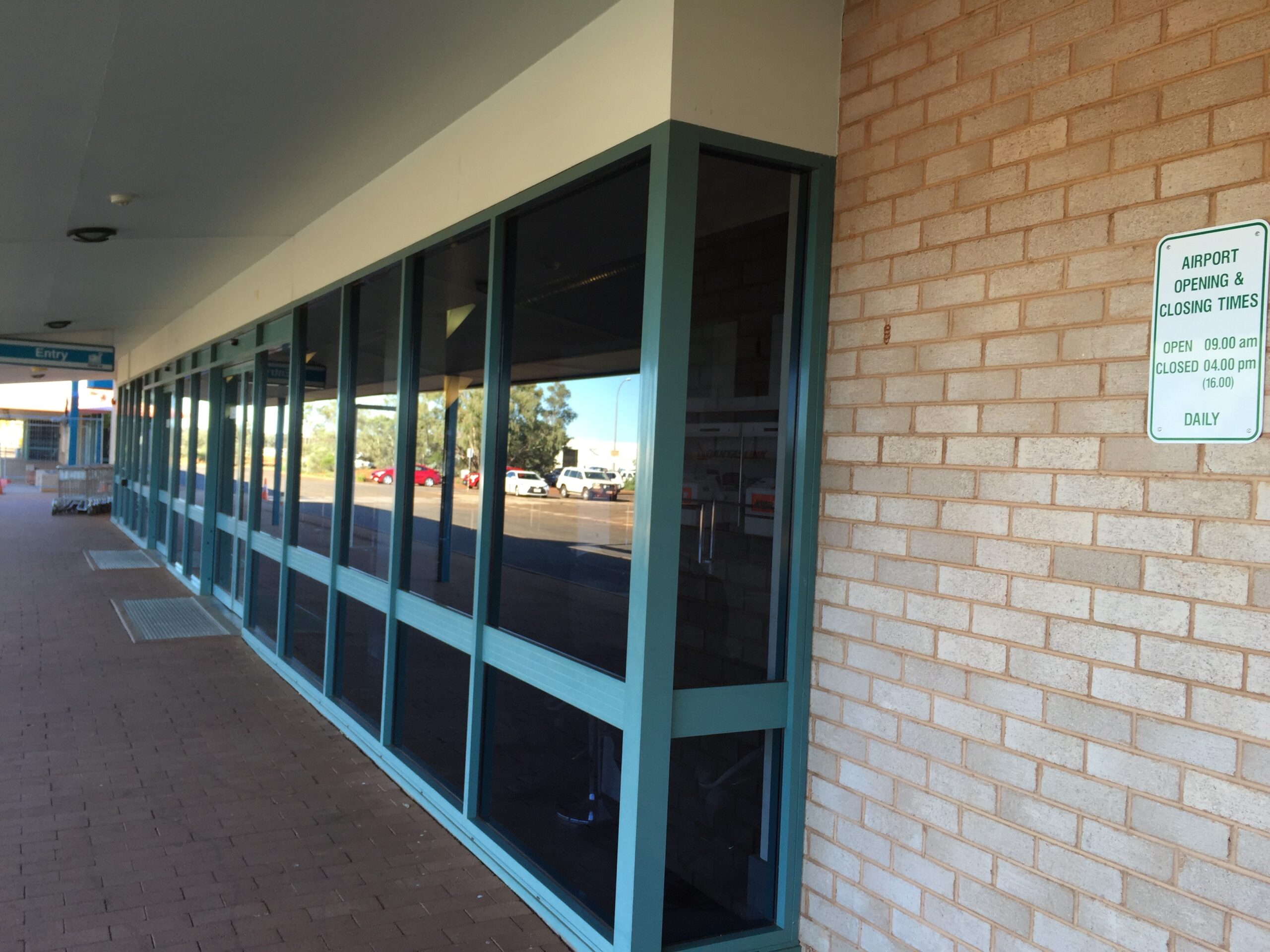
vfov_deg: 48.2
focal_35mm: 29
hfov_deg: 61.7
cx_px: 635
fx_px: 1064
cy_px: 476
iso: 32
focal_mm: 4.15
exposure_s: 1/121
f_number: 2.2
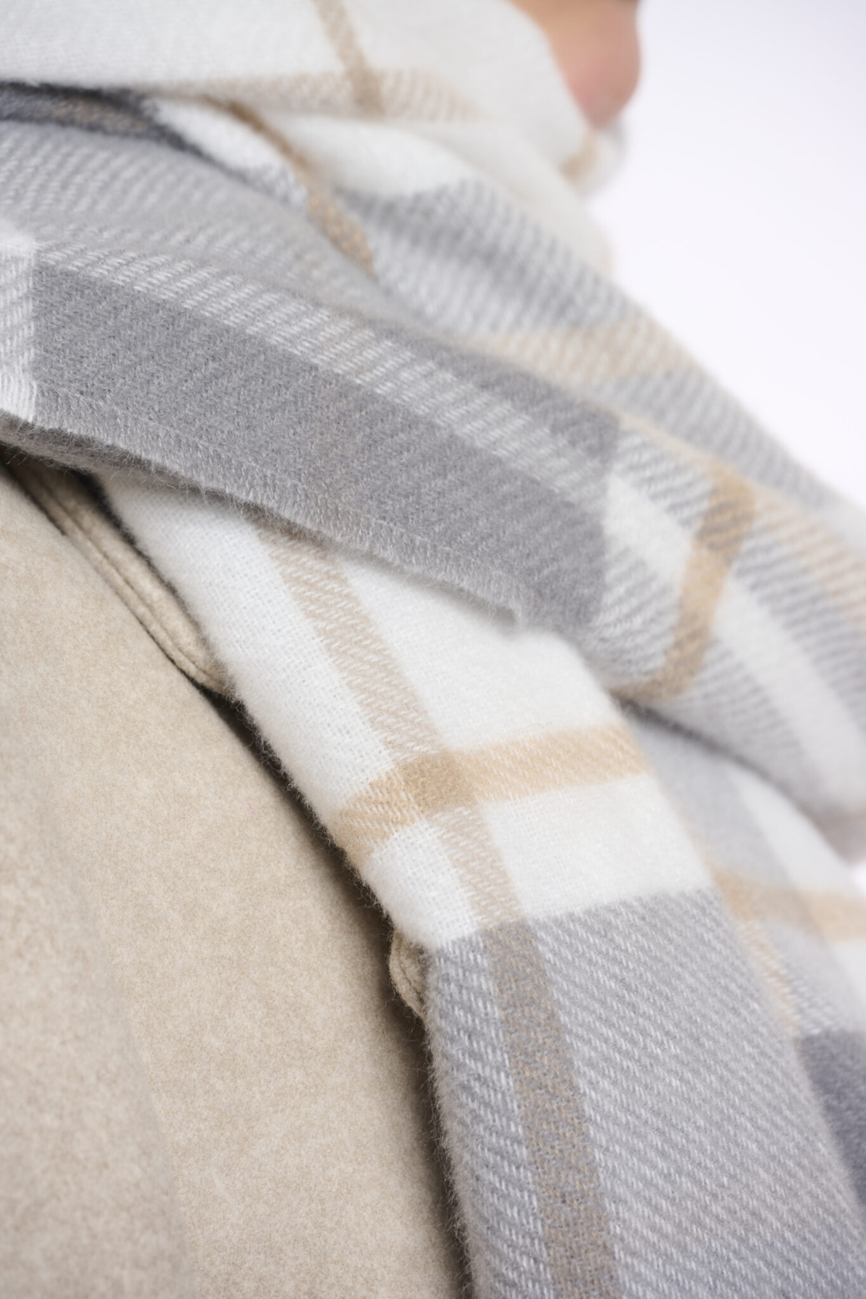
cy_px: 650
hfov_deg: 6.9
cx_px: 433
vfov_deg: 10.3
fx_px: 7217
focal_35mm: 200
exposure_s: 1/160
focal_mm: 200
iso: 125
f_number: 8
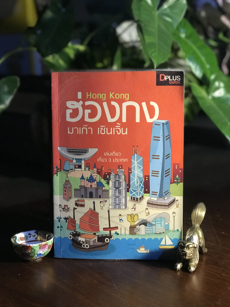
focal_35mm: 58
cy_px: 153
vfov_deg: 33.2
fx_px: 514
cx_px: 114
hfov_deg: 25.2
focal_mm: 6.6
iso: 250
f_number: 2.8
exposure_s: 1/50
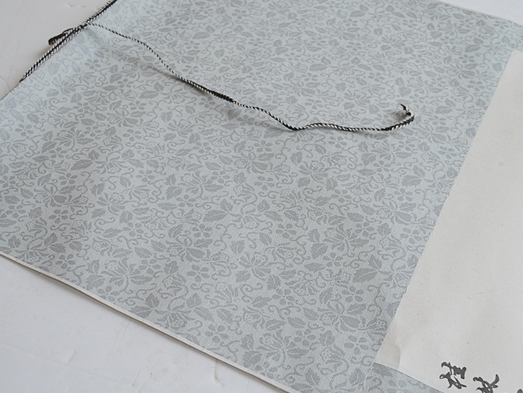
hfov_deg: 43.8
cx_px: 281
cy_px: 224
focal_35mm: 43
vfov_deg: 33.6
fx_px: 650
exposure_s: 1/125
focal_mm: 22
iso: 320
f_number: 5.6
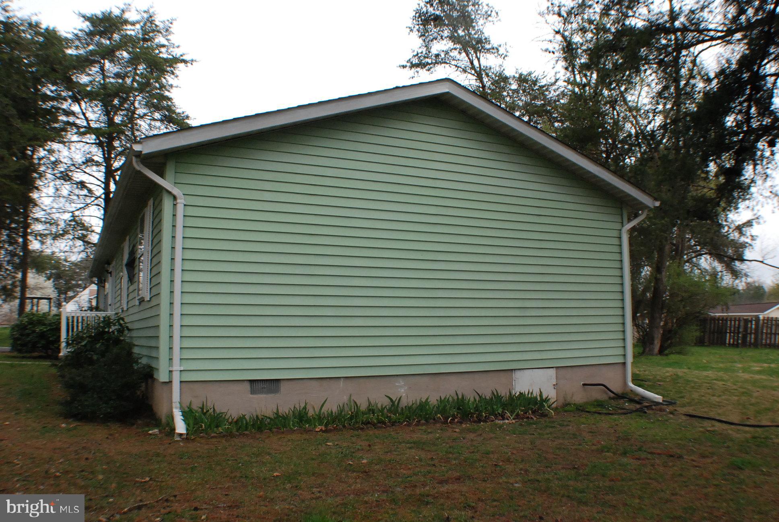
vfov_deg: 34.3
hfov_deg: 49.5
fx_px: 845
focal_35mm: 39
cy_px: 261
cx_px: 390
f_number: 11
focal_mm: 26
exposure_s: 1/500
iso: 1000
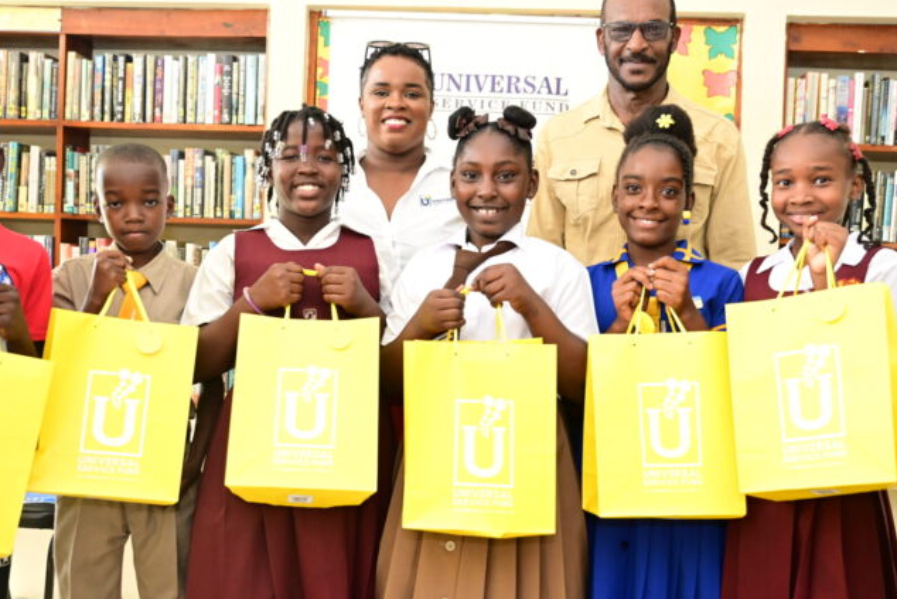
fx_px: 1047
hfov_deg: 46.4
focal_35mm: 42
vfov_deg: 31.9
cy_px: 311
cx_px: 470
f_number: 2.8
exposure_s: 1/200
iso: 1000
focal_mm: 26
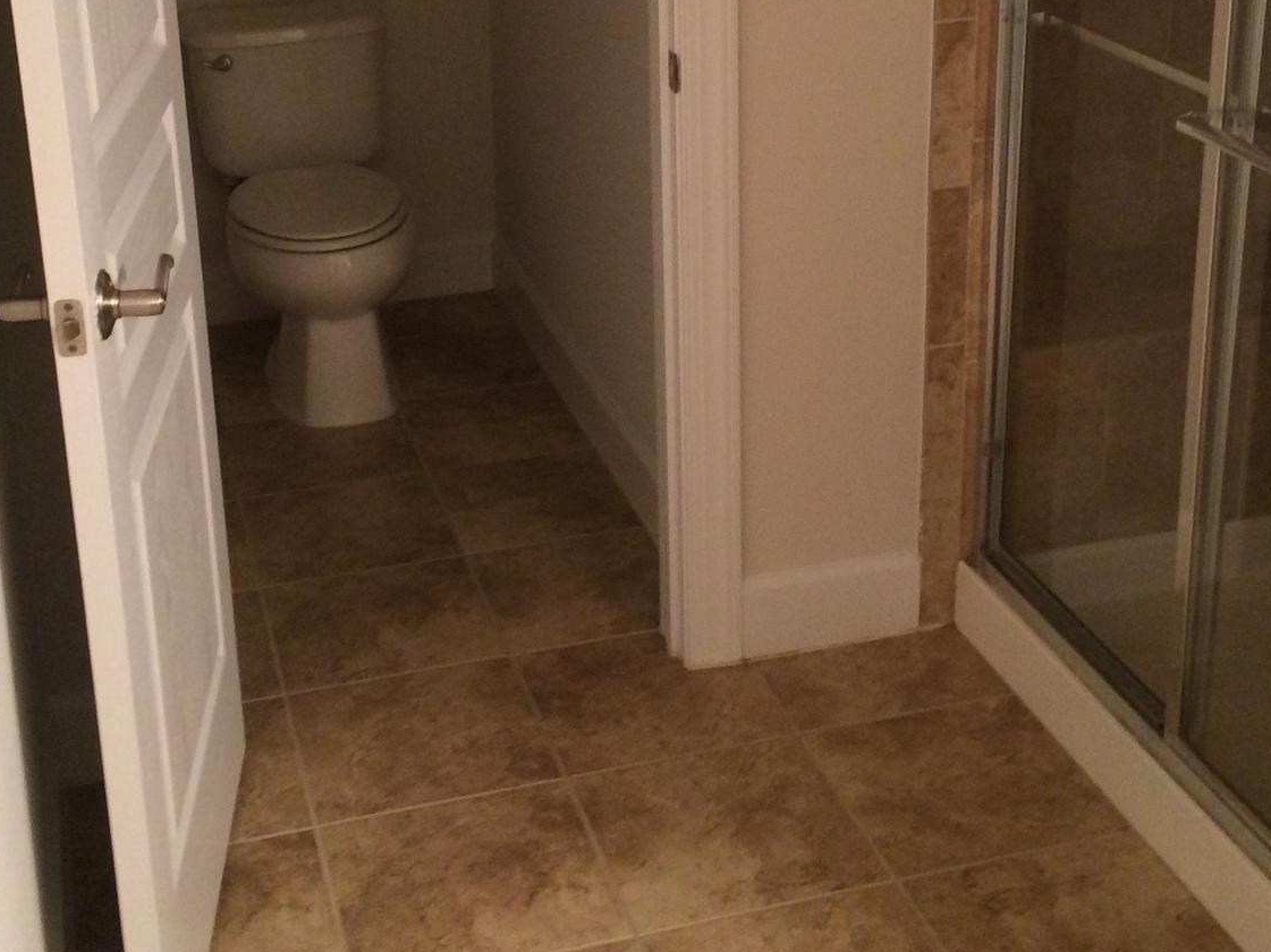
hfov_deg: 36.2
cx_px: 659
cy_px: 204
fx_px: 1945
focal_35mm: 53
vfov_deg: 27.0
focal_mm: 4.15
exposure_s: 1/30
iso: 160
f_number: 2.2
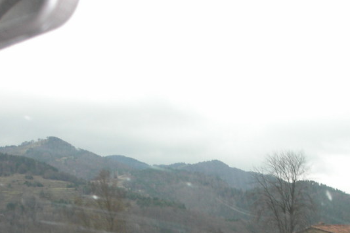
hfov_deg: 28.8
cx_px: 202
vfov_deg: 18.9
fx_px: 680
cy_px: 236
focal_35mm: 70
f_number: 3
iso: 63
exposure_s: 1/34
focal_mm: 5.8
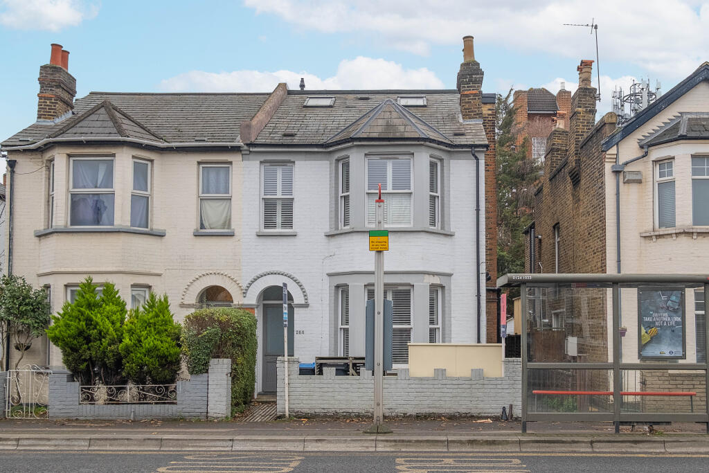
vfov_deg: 45.0
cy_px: 236
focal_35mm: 29
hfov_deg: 63.7
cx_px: 354
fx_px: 571
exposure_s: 1/200
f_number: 6.4
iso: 500
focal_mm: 19.1
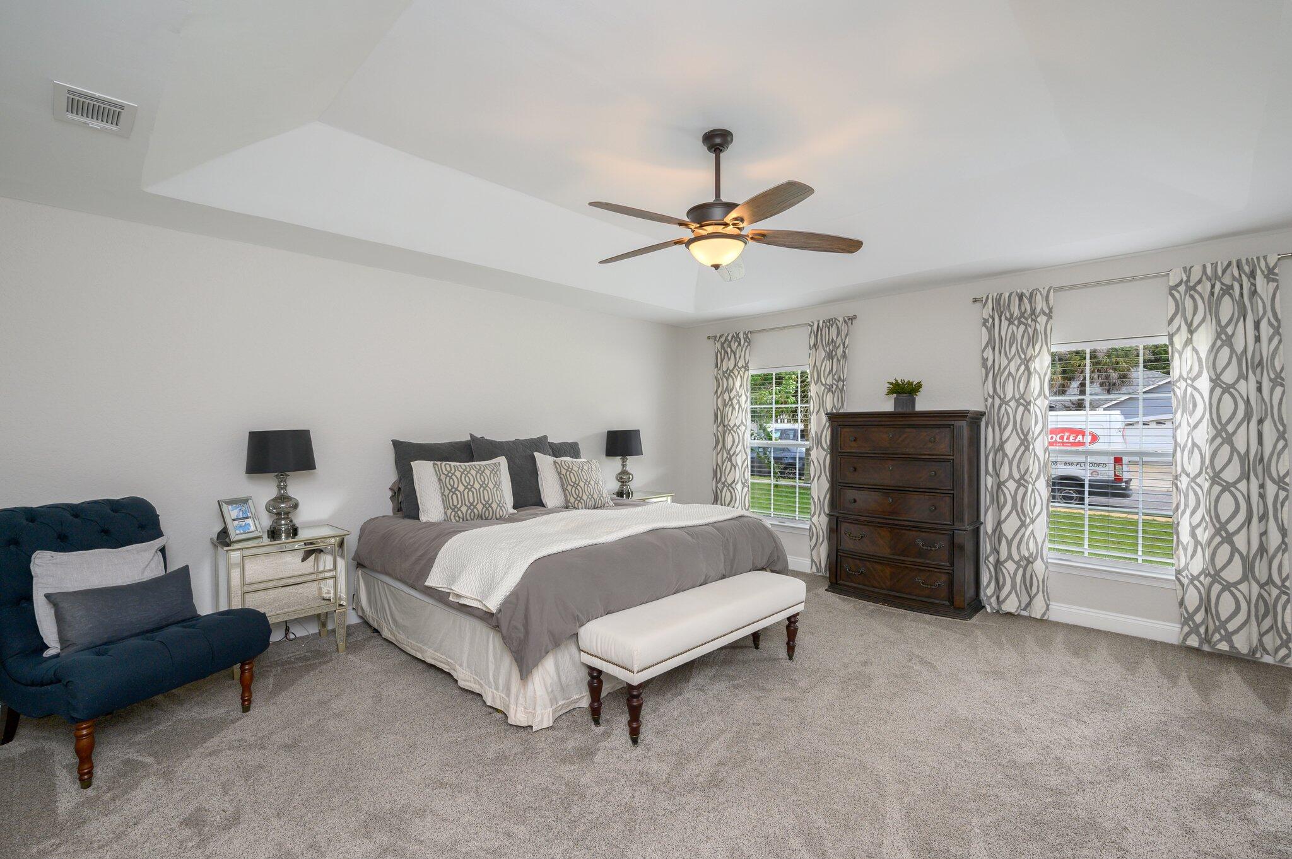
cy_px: 430
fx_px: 574
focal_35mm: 16
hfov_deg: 96.8
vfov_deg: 73.7
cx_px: 646
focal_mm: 16
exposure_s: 1/30
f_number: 9
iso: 320
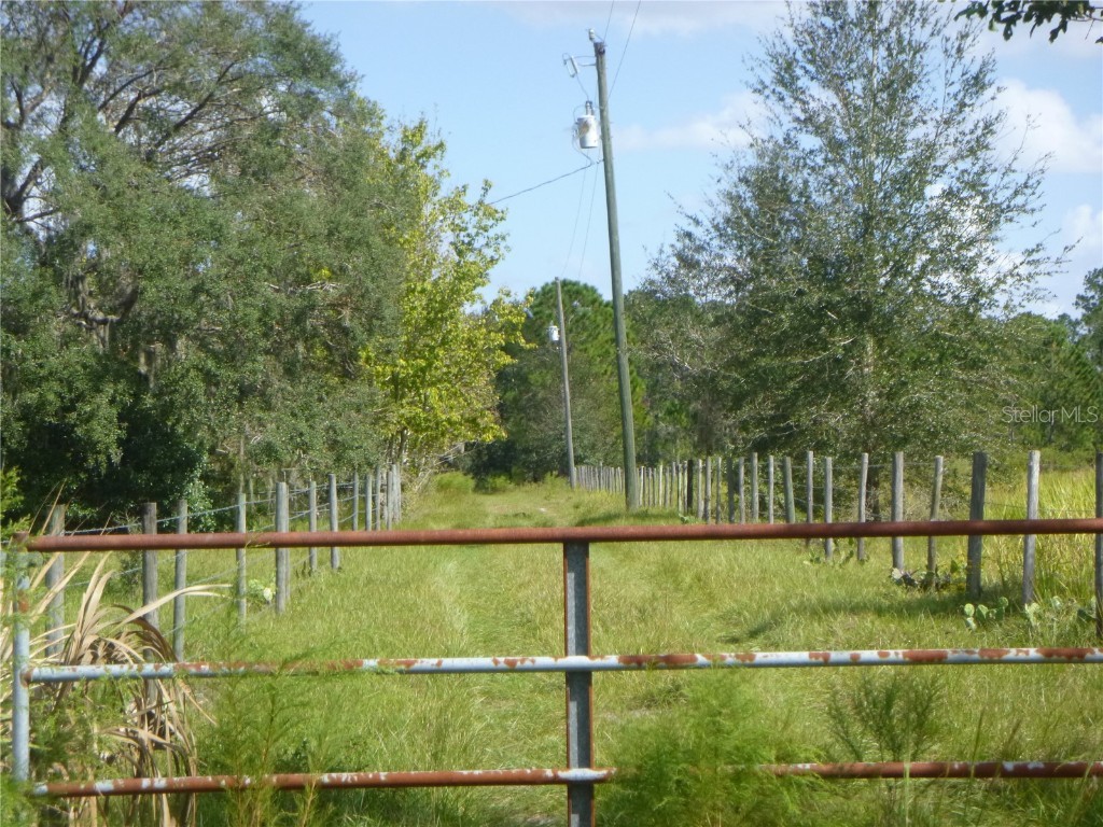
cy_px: 414
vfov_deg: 15.9
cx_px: 552
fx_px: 2963
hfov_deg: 21.1
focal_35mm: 93
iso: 200
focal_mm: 16.7
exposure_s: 1/400
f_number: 5.7
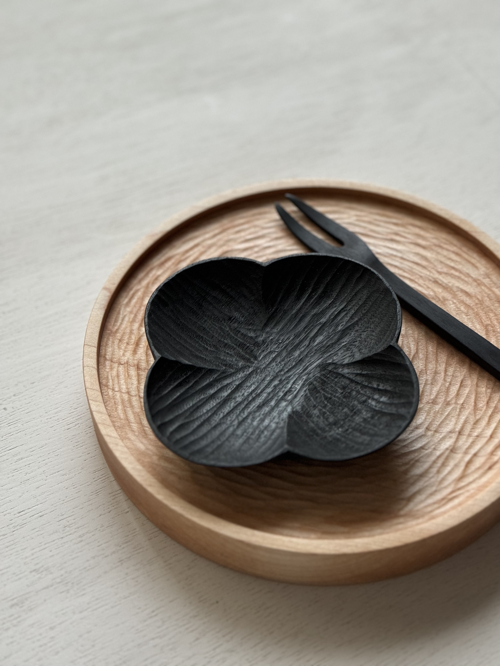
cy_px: 333
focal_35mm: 48
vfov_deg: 39.7
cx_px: 250
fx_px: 924
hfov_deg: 30.3
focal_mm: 6.76
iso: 500
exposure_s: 1/40
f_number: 1.78
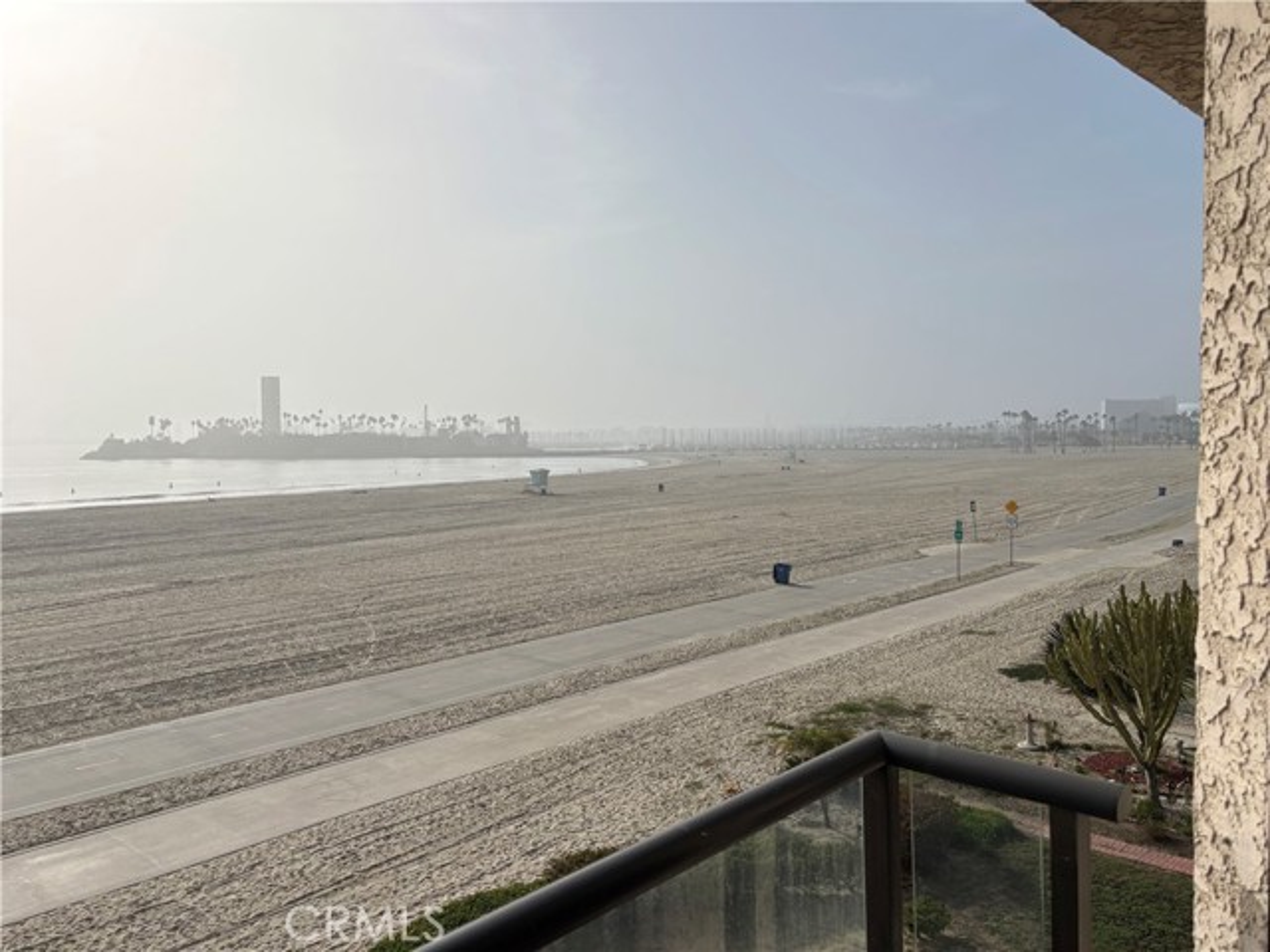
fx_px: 954
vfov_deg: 53.1
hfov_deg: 67.3
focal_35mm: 26
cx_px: 635
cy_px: 476
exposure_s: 1/16129
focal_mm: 5.96
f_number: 1.6
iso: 50
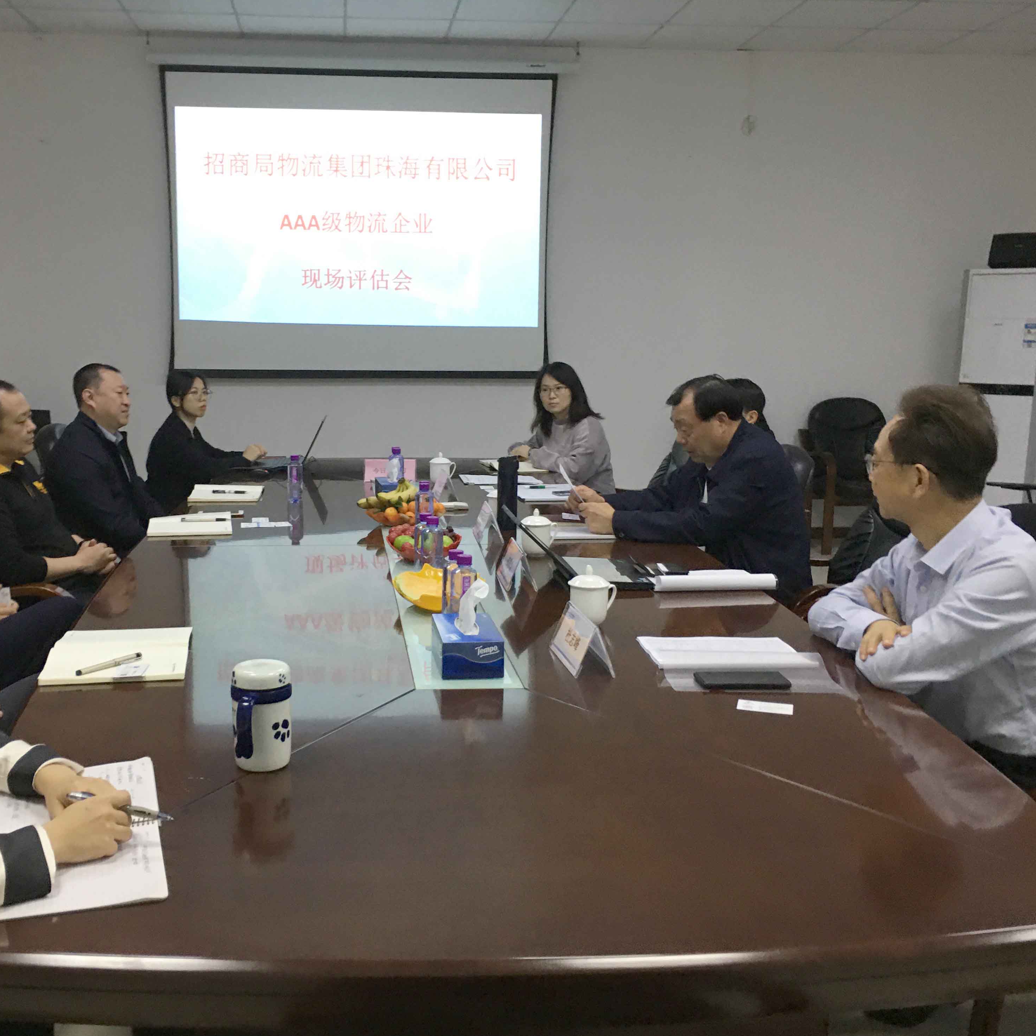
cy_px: 527
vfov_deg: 47.2
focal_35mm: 35
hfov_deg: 46.9
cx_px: 396
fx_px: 1185
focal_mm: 4.15
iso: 80
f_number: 2.2
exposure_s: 1/17
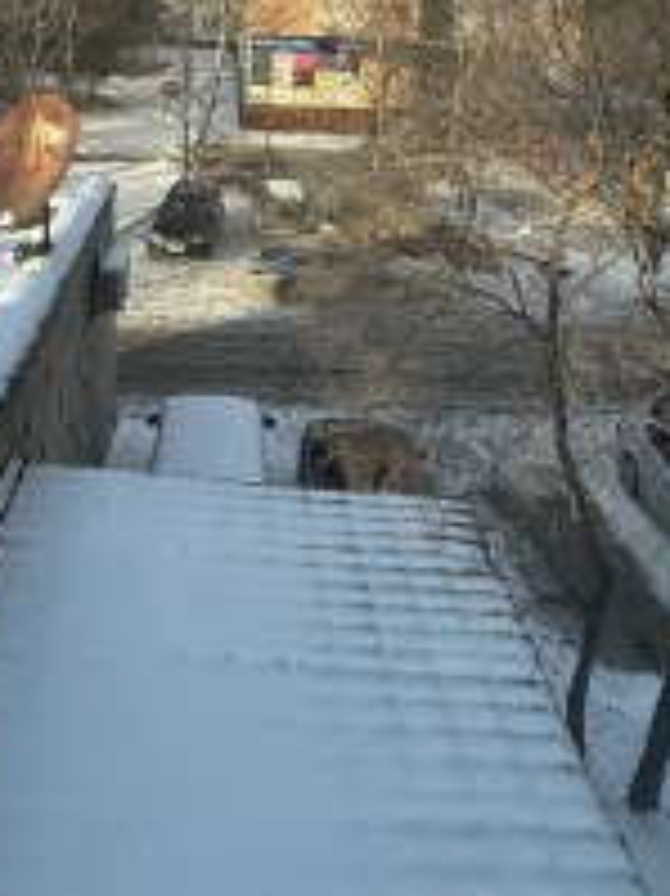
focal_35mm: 33
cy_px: 180
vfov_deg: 51.9
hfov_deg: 42.8
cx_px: 295
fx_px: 853
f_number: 2.2
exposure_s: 1/522
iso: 50
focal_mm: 2.22
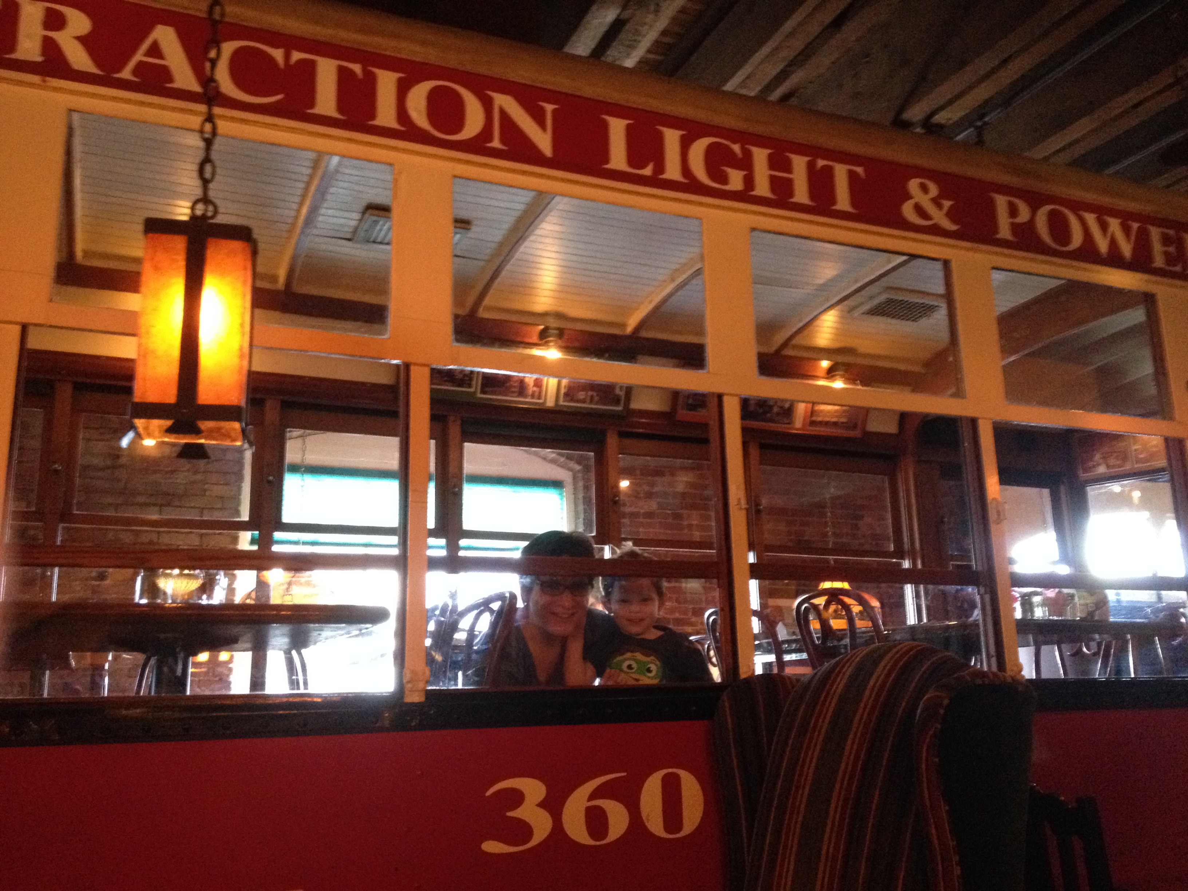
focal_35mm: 35
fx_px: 1201
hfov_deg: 52.6
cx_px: 594
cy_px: 446
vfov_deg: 40.7
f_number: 2.4
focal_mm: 4.28
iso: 500
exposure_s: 1/15
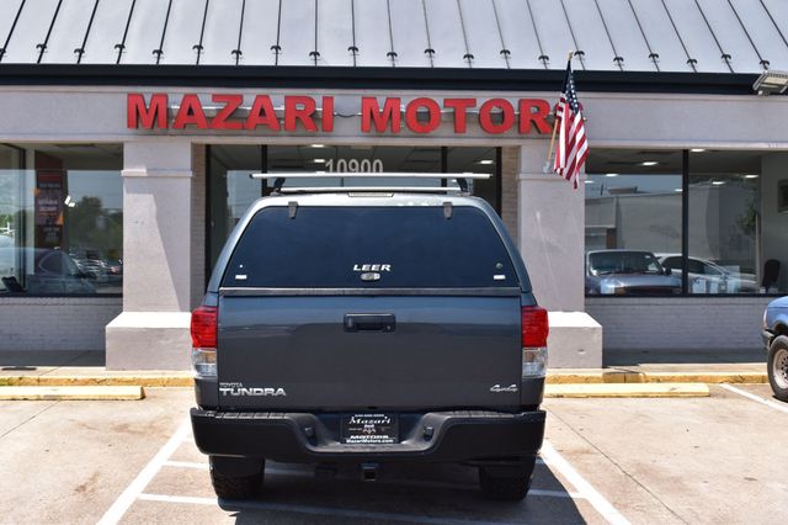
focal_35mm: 44
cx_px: 394
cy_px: 262
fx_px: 952
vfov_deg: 30.8
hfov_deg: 45.0
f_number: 11
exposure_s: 1/400
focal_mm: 29
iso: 400
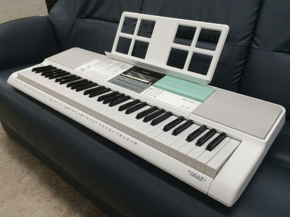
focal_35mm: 29
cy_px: 108
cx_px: 145
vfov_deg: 48.2
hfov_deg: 61.7
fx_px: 243
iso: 64
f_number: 2.2
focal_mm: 4.15
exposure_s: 1/120
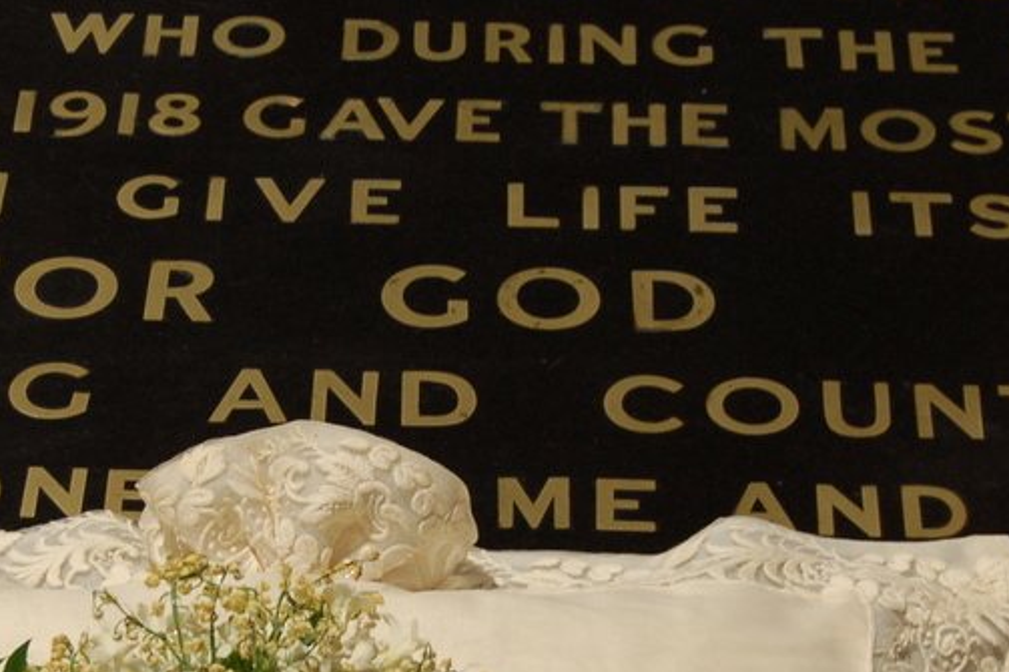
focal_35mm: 143
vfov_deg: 9.6
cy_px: 560
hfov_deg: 14.3
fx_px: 4006
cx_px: 303
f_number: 5
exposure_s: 1/60
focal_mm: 40
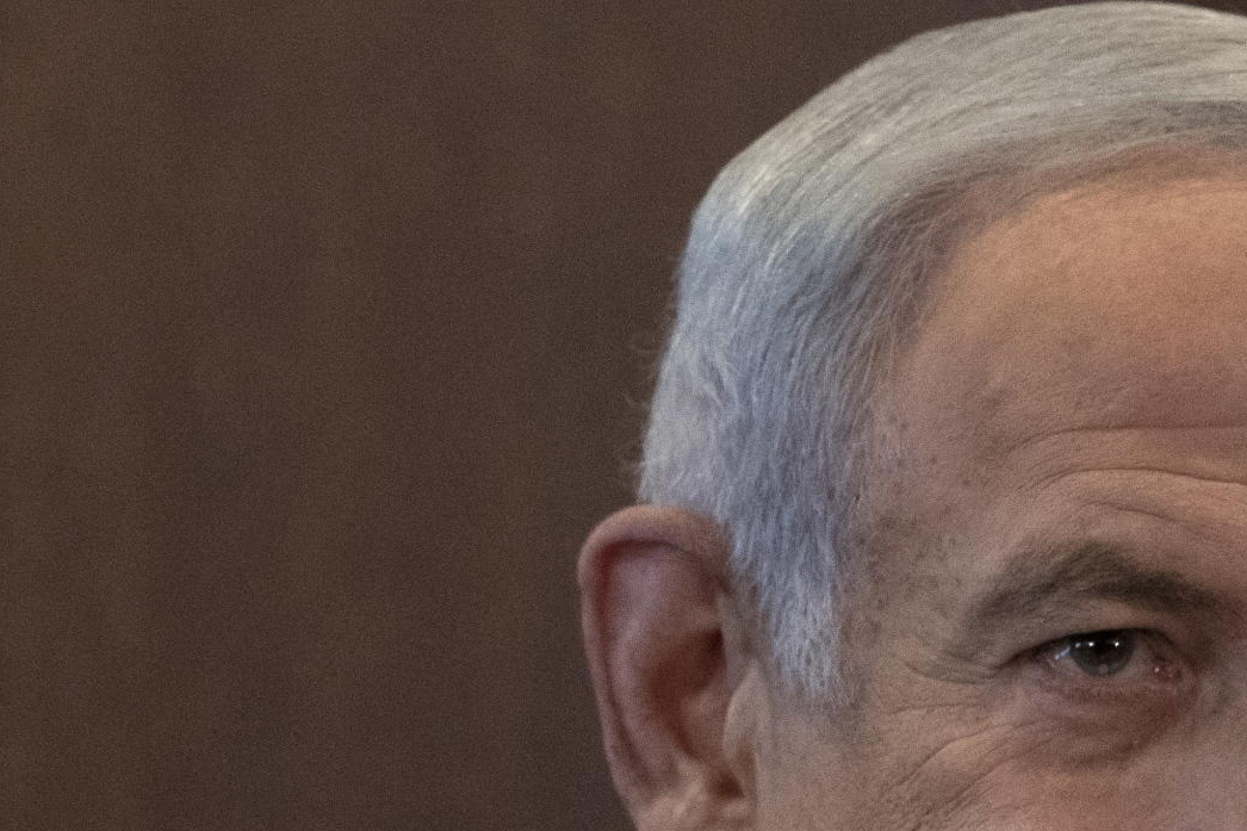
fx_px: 14441
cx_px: 1261
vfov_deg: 3.3
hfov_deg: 4.9
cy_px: 630
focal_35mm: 417
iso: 3200
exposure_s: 1/500
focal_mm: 95
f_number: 4
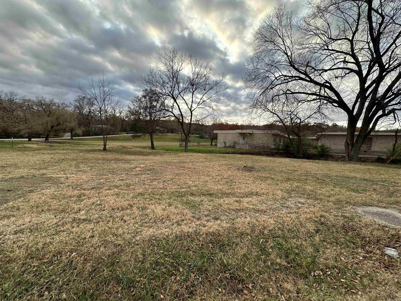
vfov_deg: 85.7
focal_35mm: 14
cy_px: 150
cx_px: 200
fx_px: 162
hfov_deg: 102.1
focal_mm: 2.22
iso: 40
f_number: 2.2
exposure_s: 1/548
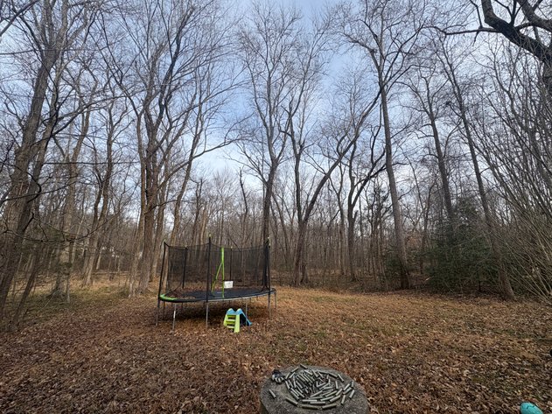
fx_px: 223
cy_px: 207
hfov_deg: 102.1
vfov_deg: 85.7
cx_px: 276
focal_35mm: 14
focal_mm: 2.22
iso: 50
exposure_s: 1/756
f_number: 2.2
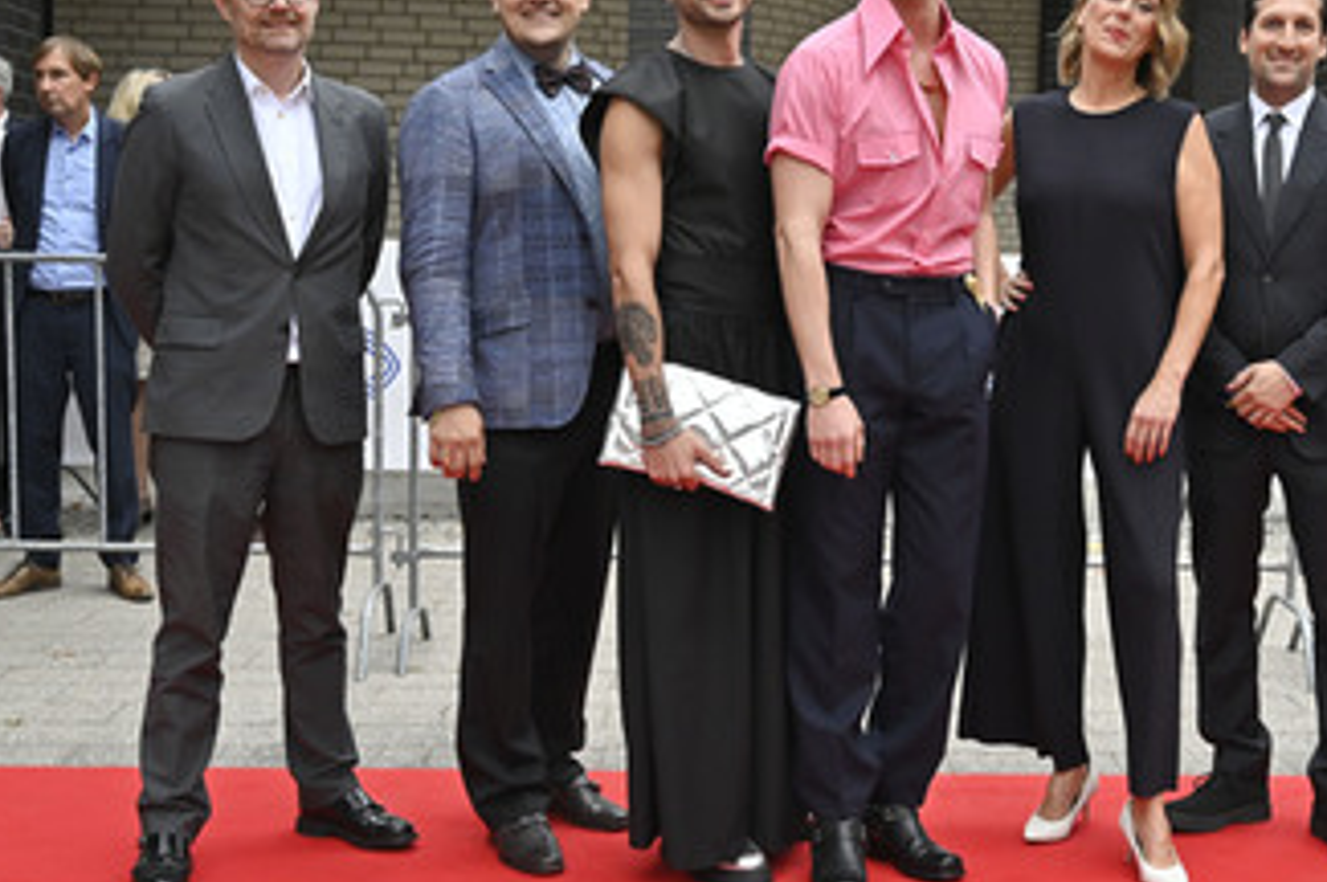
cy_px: 372
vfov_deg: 26.9
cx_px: 896
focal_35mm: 50
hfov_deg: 39.1
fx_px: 1841
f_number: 5.6
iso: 2000
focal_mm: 36
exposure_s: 1/500
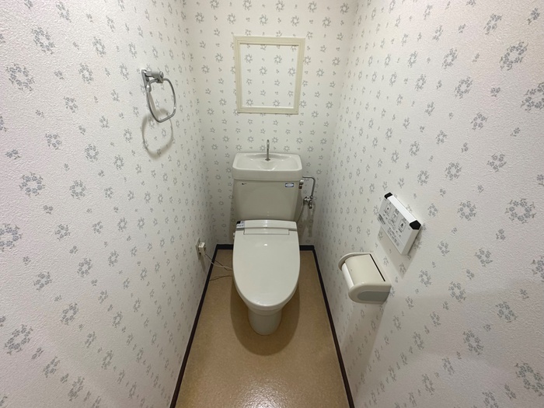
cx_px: 272
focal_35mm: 14
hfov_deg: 102.1
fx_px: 220
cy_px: 204
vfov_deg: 85.7
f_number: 2.2
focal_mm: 2.22
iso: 250
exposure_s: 1/120
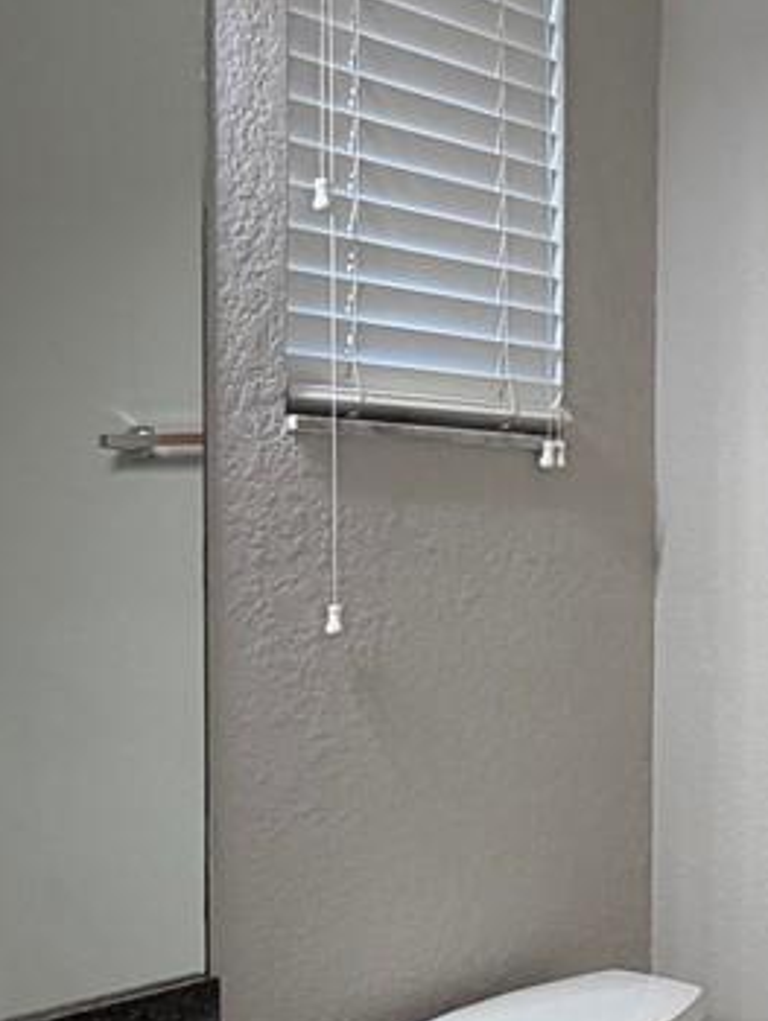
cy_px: 645
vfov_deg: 30.1
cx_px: 672
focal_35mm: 64
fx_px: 1891
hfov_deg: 22.5
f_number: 2.2
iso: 125
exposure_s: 1/120
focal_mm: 2.22
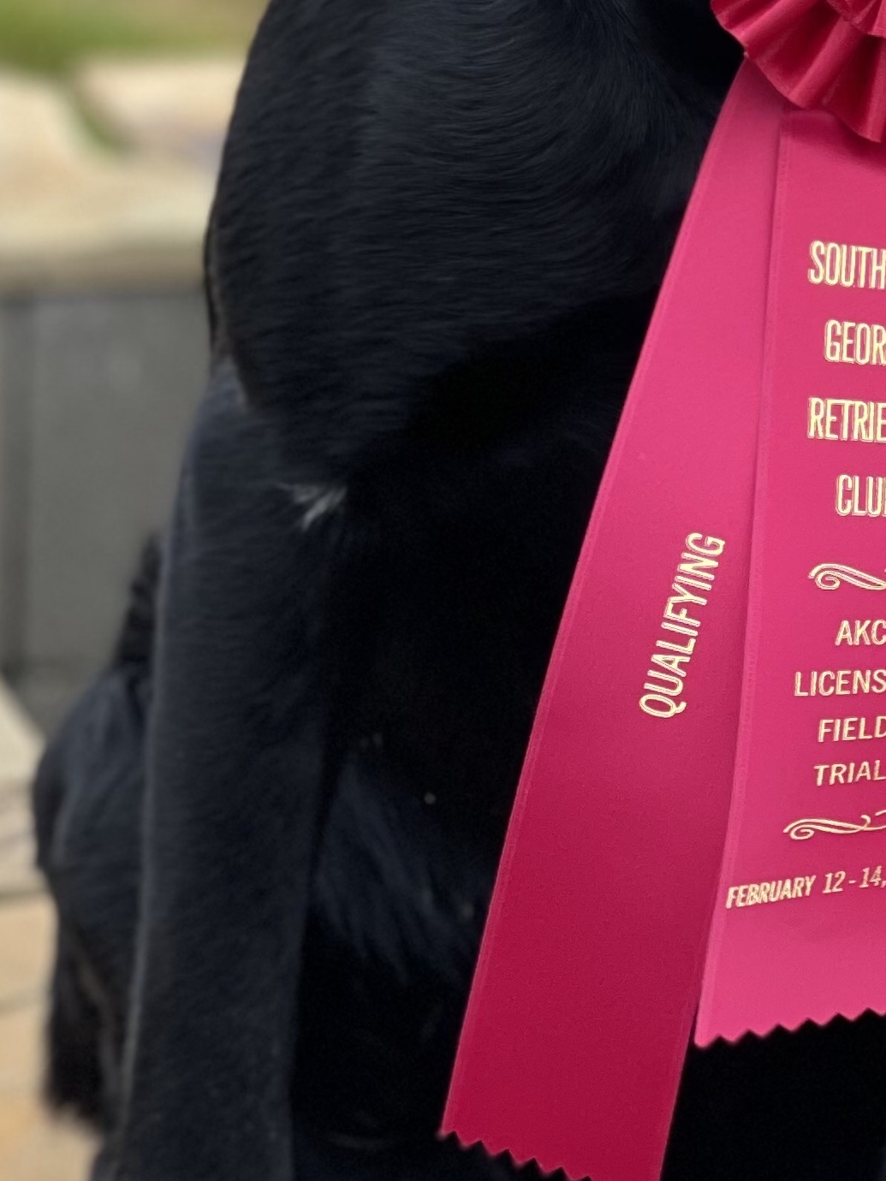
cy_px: -273
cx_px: 564
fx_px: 6382
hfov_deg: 7.9
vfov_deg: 10.4
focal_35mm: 187
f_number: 2.2
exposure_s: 1/231
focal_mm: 7.5
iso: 20
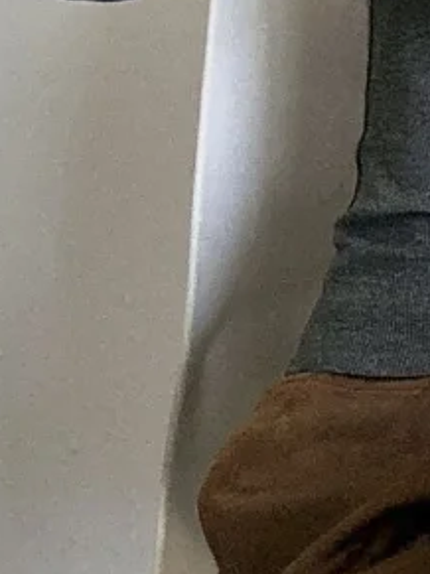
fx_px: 1890
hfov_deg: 11.5
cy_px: 148
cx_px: 896
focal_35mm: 114
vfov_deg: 17.2
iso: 80
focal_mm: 2.69
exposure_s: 1/80
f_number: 1.9
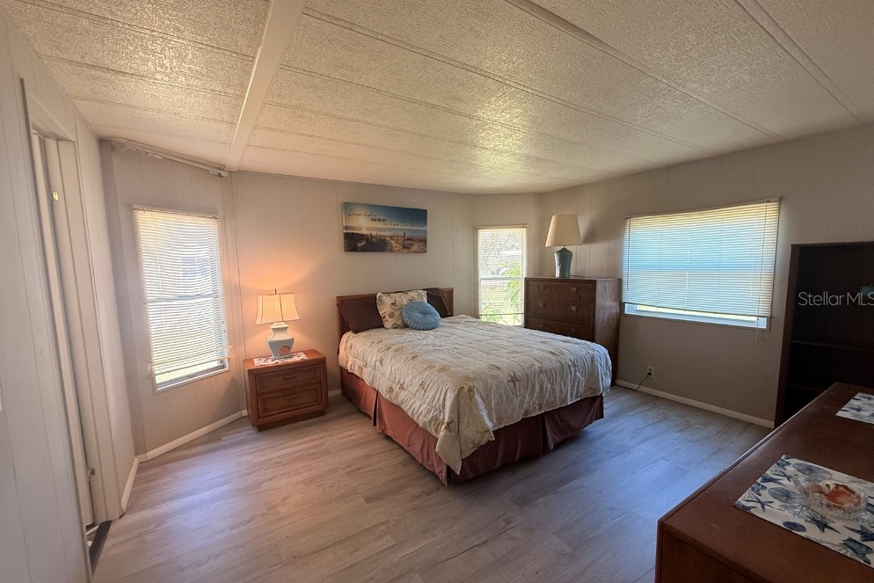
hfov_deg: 100.4
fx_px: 364
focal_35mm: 15
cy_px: 298
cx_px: 431
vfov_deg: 77.3
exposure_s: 1/120
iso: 320
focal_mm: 2.22
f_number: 2.2
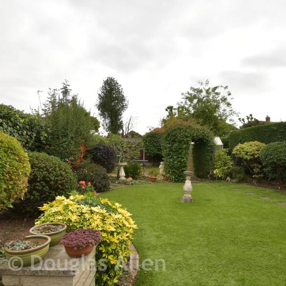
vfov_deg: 69.6
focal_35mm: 22
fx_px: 206
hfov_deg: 69.1
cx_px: 168
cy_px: 150
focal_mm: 10
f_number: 8
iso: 160
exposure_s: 1/160
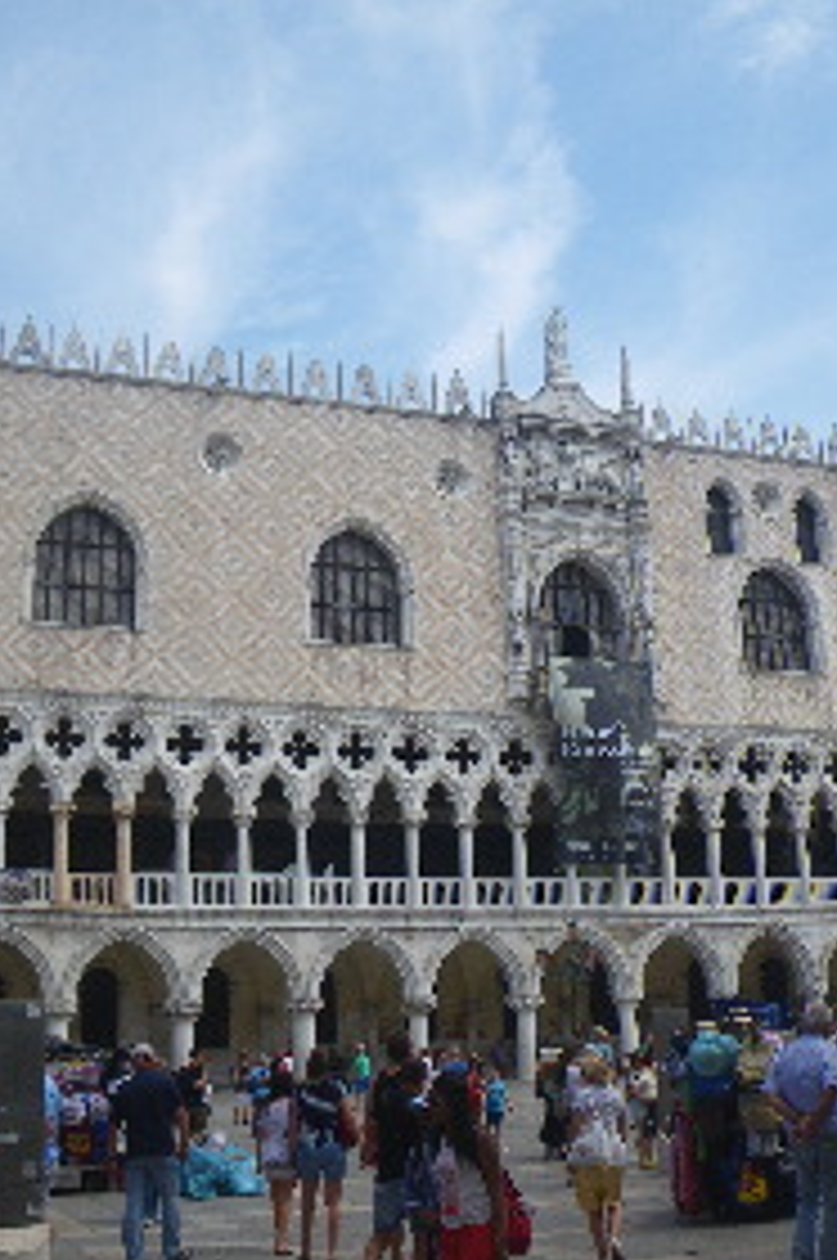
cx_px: 414
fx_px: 1398
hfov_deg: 33.3
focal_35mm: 40
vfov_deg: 48.5
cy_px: 630
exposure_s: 1/400
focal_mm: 5
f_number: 4.2
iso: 50
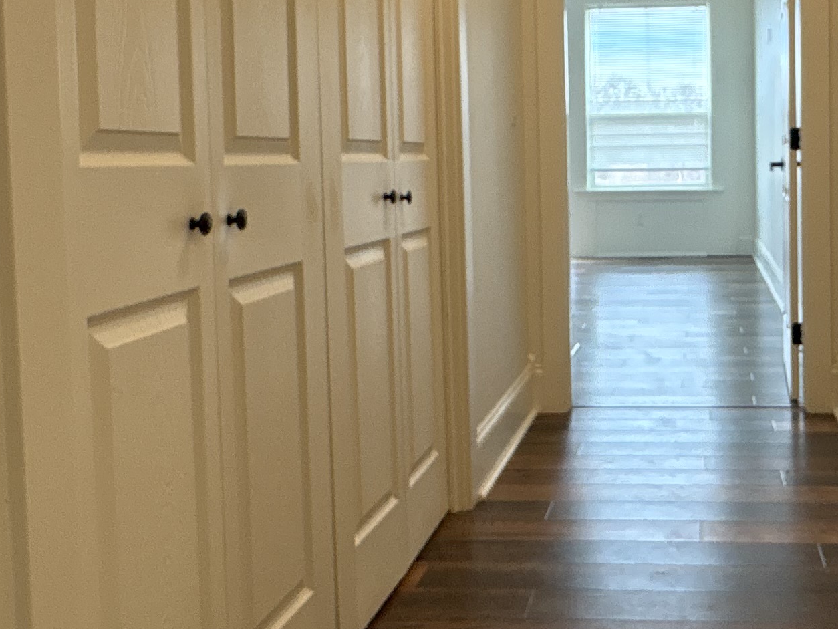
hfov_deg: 40.8
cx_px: 632
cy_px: 206
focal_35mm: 45
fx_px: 1090
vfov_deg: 31.9
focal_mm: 2.22
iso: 320
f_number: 2.2
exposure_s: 1/120
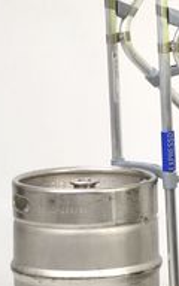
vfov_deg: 6.6
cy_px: 64
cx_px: 254
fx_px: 2482
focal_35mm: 318
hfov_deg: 4.1
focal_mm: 100
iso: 200
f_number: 16
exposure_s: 1/100
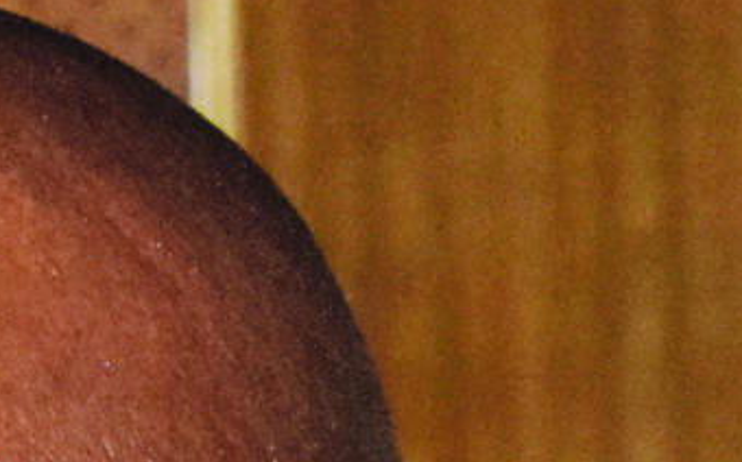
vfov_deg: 2.1
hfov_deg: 3.3
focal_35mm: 634
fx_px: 12809
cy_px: 1383
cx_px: -87
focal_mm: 55
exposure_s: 1/250
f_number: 10
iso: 4000
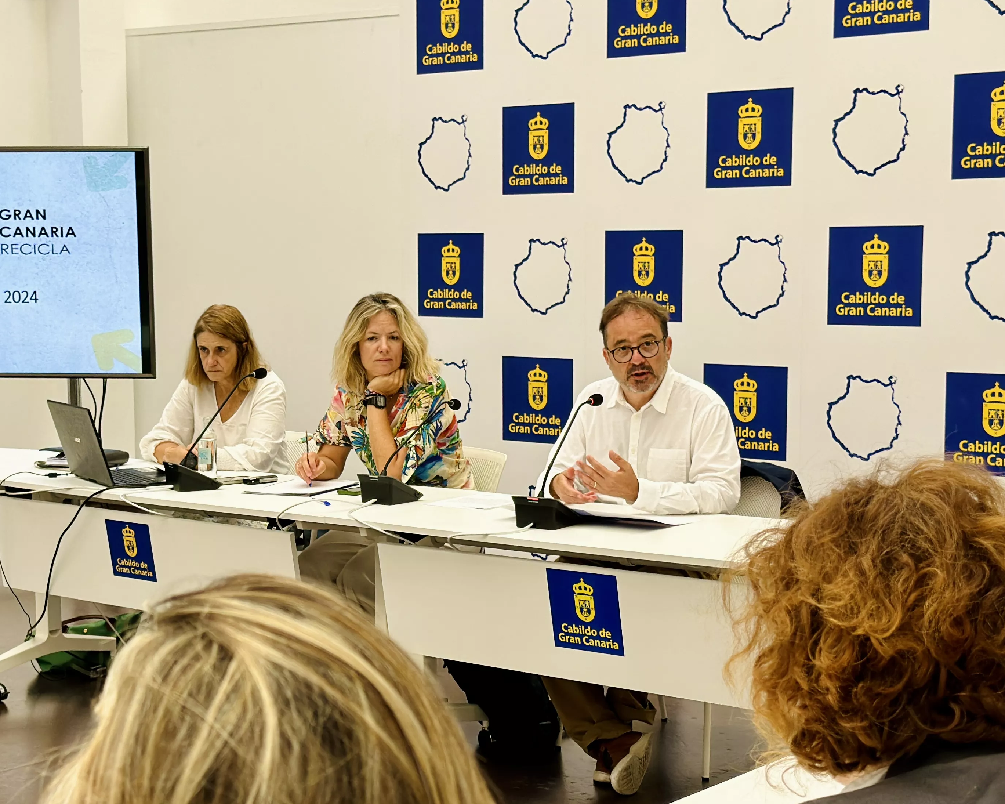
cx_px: 334
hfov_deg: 27.3
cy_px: 457
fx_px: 2052
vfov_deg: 22.1
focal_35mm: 69
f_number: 1.78
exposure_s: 1/135
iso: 64
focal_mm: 6.86
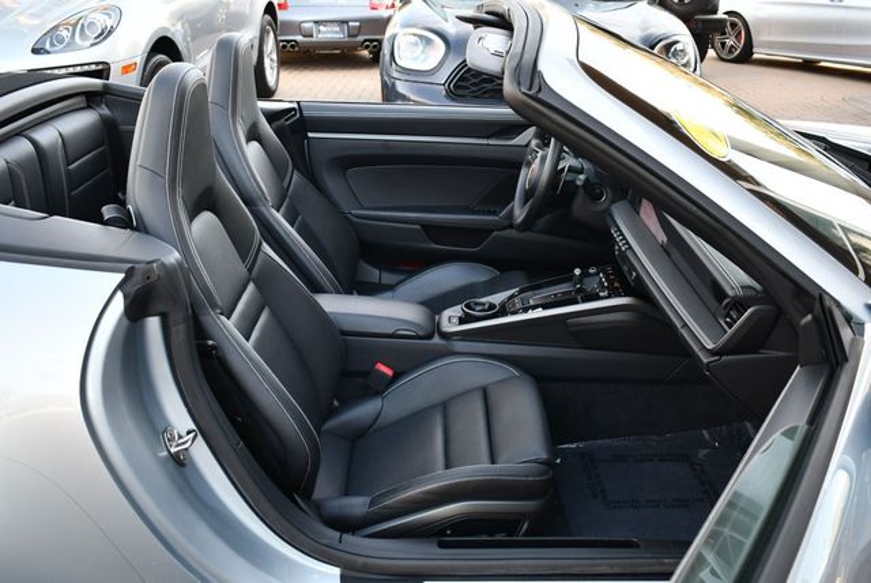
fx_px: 872
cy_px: 292
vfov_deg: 36.9
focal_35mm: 36
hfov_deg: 53.1
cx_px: 436
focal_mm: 18
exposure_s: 1/250
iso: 400
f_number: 3.5
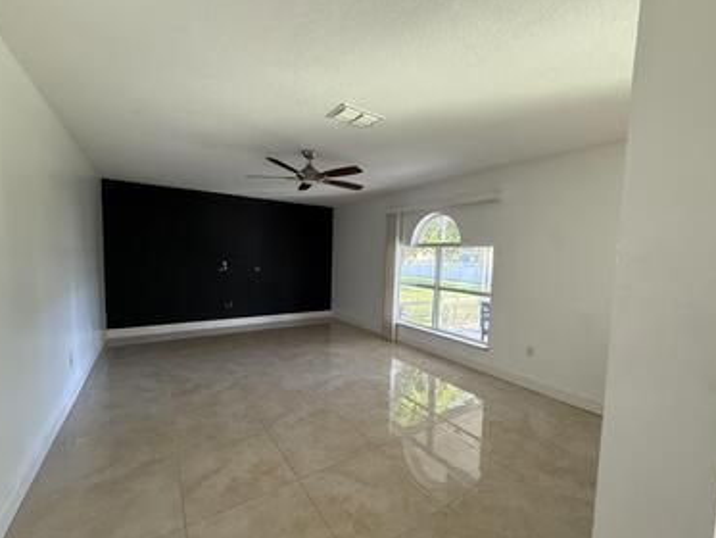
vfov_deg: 81.7
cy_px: 279
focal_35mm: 15
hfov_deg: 98.2
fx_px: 310
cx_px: 355
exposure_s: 1/120
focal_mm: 2.22
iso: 200
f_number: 2.2
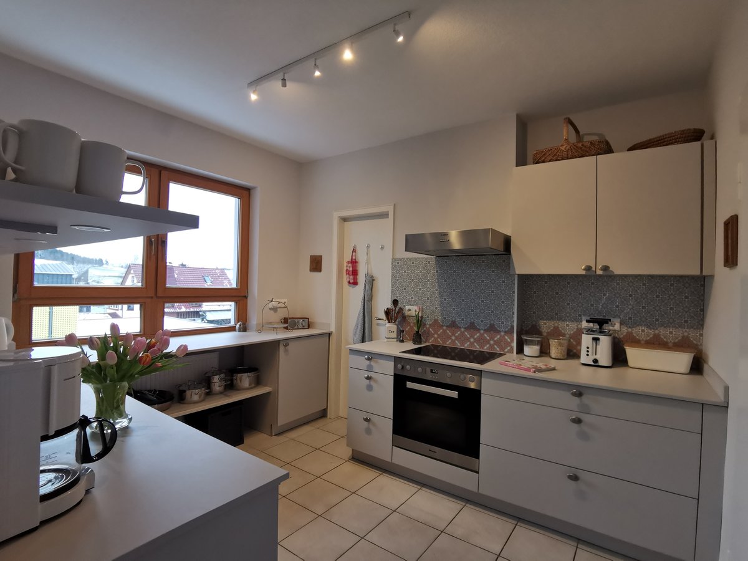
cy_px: 280
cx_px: 374
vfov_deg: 74.7
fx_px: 367
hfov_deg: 91.0
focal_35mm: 17
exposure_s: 1/100
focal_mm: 2.26
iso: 200
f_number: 2.2
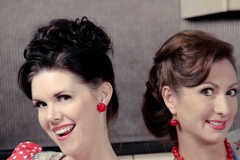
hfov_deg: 8.3
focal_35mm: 248
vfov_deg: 5.5
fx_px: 1652
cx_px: 137
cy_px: 132
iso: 200
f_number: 5
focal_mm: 120
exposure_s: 1/200
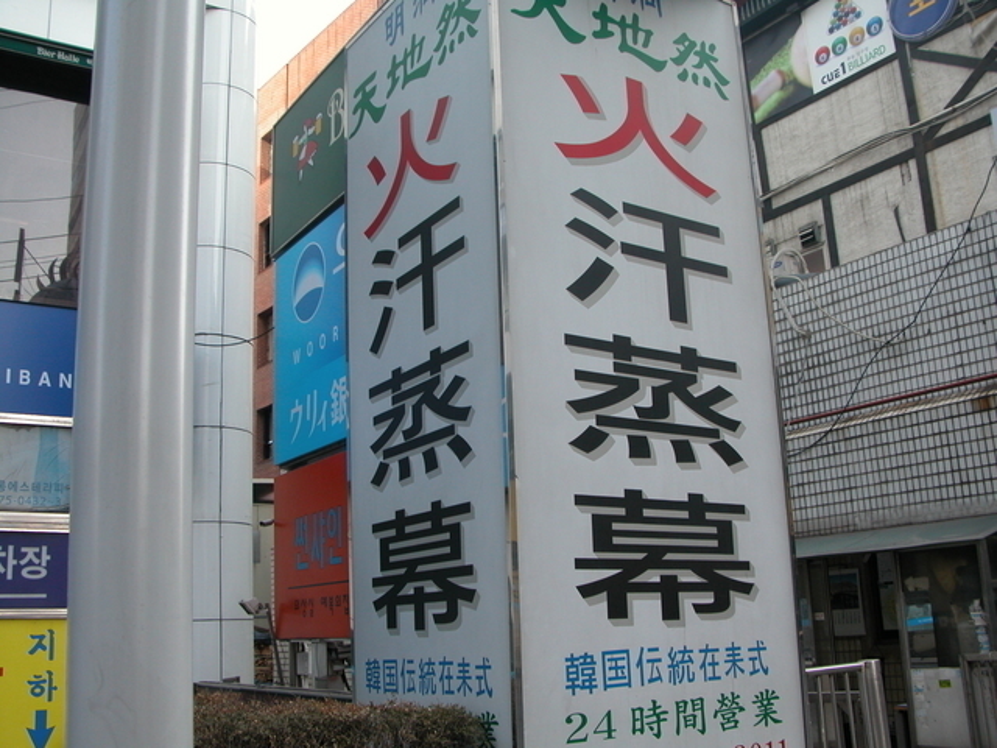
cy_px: 374
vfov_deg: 41.8
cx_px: 498
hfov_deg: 54.0
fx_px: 979
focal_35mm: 34
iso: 100
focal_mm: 8.9
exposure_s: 1/84.7
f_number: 3.5
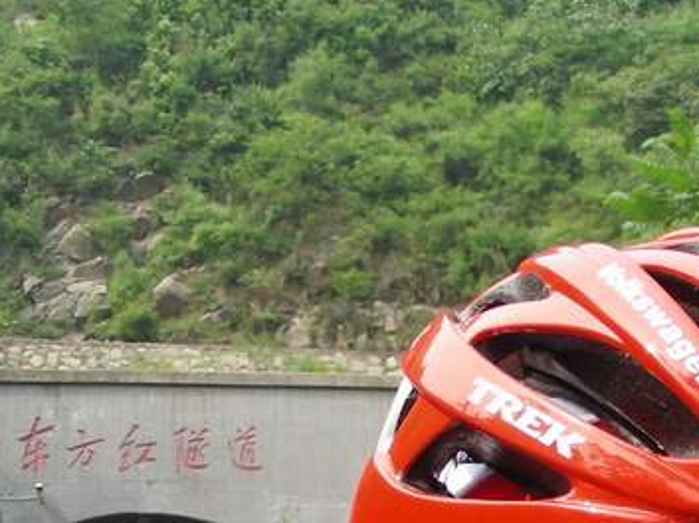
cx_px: 741
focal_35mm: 98
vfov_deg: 14.6
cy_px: 614
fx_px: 1977
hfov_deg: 19.3
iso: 50
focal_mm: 6.3
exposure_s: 1/143
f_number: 4
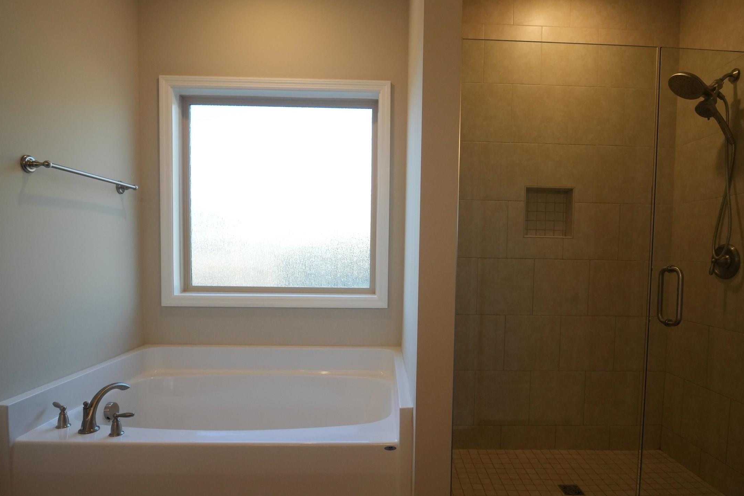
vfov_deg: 61.8
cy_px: 277
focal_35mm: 20
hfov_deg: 83.8
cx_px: 402
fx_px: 413
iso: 1600
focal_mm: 14
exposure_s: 1/1000
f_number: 5.6
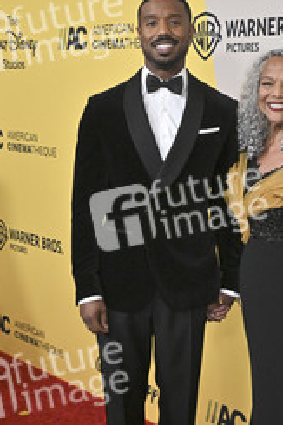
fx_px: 732
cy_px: 297
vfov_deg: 32.0
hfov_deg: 21.6
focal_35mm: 62
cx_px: 229
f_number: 5.6
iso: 2000
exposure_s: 1/320
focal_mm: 38
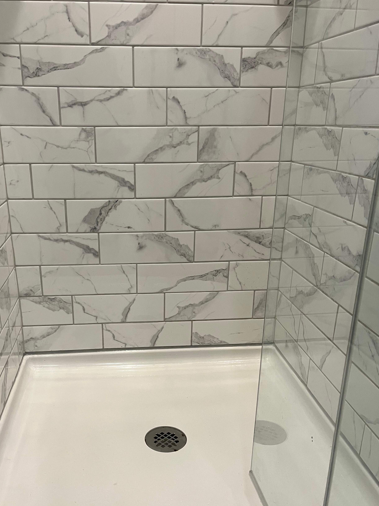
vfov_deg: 56.6
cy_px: 291
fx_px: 467
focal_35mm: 32
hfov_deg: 44.0
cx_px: 157
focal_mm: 5.1
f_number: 1.6
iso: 125
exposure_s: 1/60
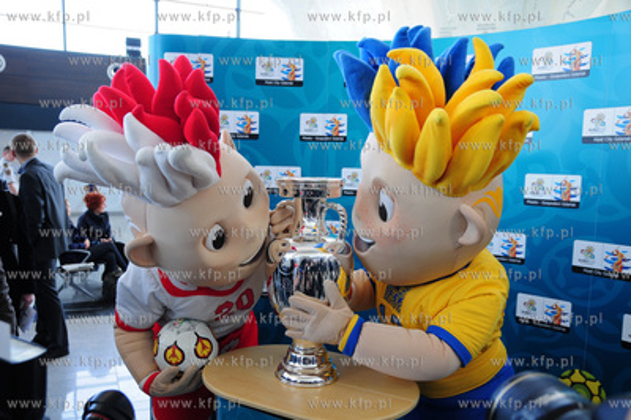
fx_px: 552
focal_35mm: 32
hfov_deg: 59.5
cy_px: 210
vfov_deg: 41.6
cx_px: 316
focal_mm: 21
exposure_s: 1/50
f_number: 4.5
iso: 320
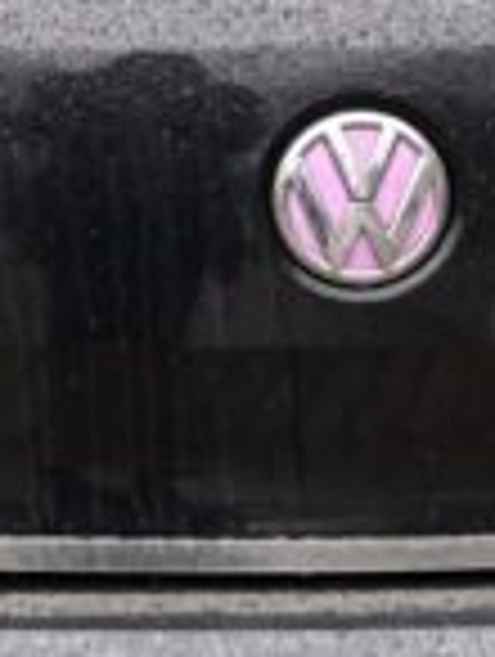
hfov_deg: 10.4
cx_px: 90
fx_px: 2700
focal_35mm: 142
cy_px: 68
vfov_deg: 13.8
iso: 50
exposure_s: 1/205
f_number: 1.6
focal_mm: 5.96
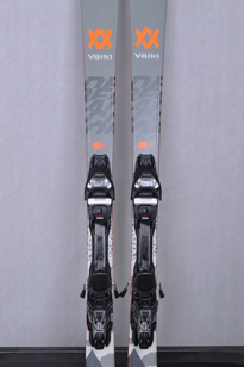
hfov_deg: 23.8
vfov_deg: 35.0
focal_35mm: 57
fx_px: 580
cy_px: 205
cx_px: 120
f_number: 8
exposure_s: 1/125
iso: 3200
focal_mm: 26
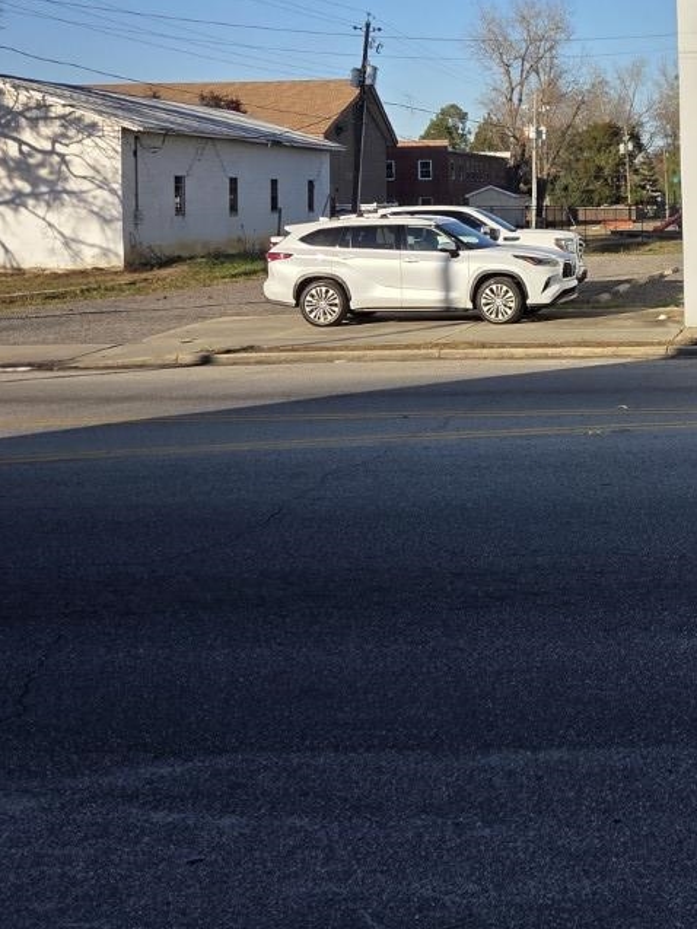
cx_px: 752
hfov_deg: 26.1
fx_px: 1396
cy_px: 182
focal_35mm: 52
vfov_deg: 35.6
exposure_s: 1/5399
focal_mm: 5.4
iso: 80
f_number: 1.8
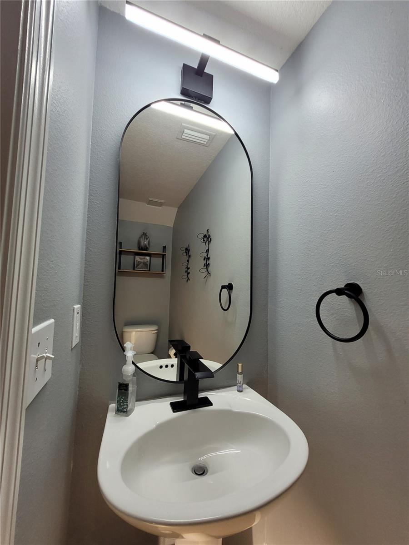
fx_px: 205
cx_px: 204
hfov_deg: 89.9
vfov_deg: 106.2
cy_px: 272
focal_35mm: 13
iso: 125
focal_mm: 1.74
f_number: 2.2
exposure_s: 1/60.2
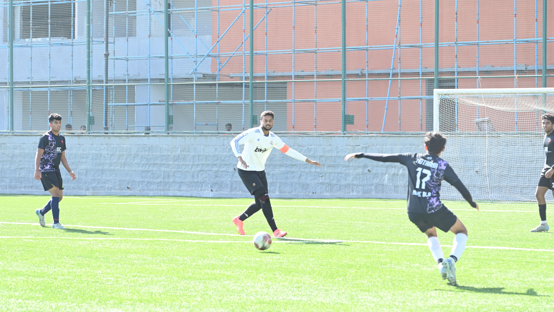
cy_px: 141
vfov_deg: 9.1
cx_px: 266
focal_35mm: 133
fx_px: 1954
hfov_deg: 16.1
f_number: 8
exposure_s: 1/400
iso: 1000
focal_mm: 115
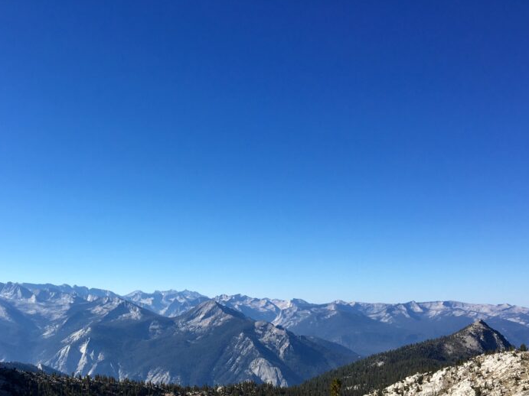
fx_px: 657
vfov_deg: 33.1
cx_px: 178
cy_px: 286
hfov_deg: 43.3
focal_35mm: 43
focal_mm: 4.15
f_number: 2.2
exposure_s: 1/1789
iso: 25
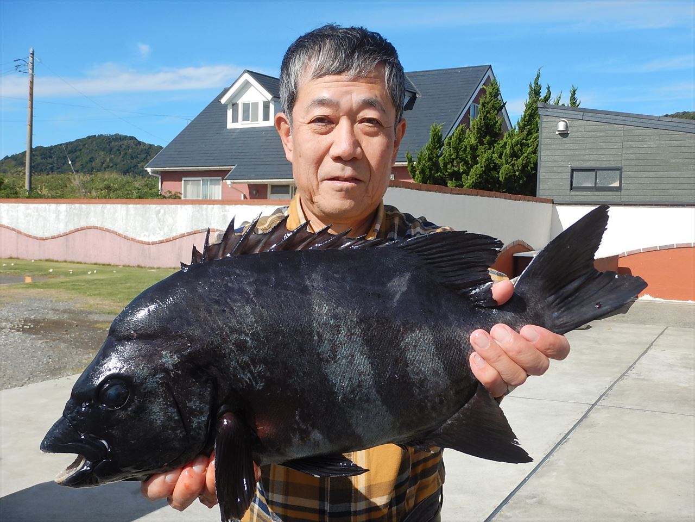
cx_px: 348
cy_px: 261
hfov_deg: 46.8
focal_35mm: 40
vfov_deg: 36.0
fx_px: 803
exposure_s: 1/1000
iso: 125
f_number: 4.2
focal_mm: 7.2
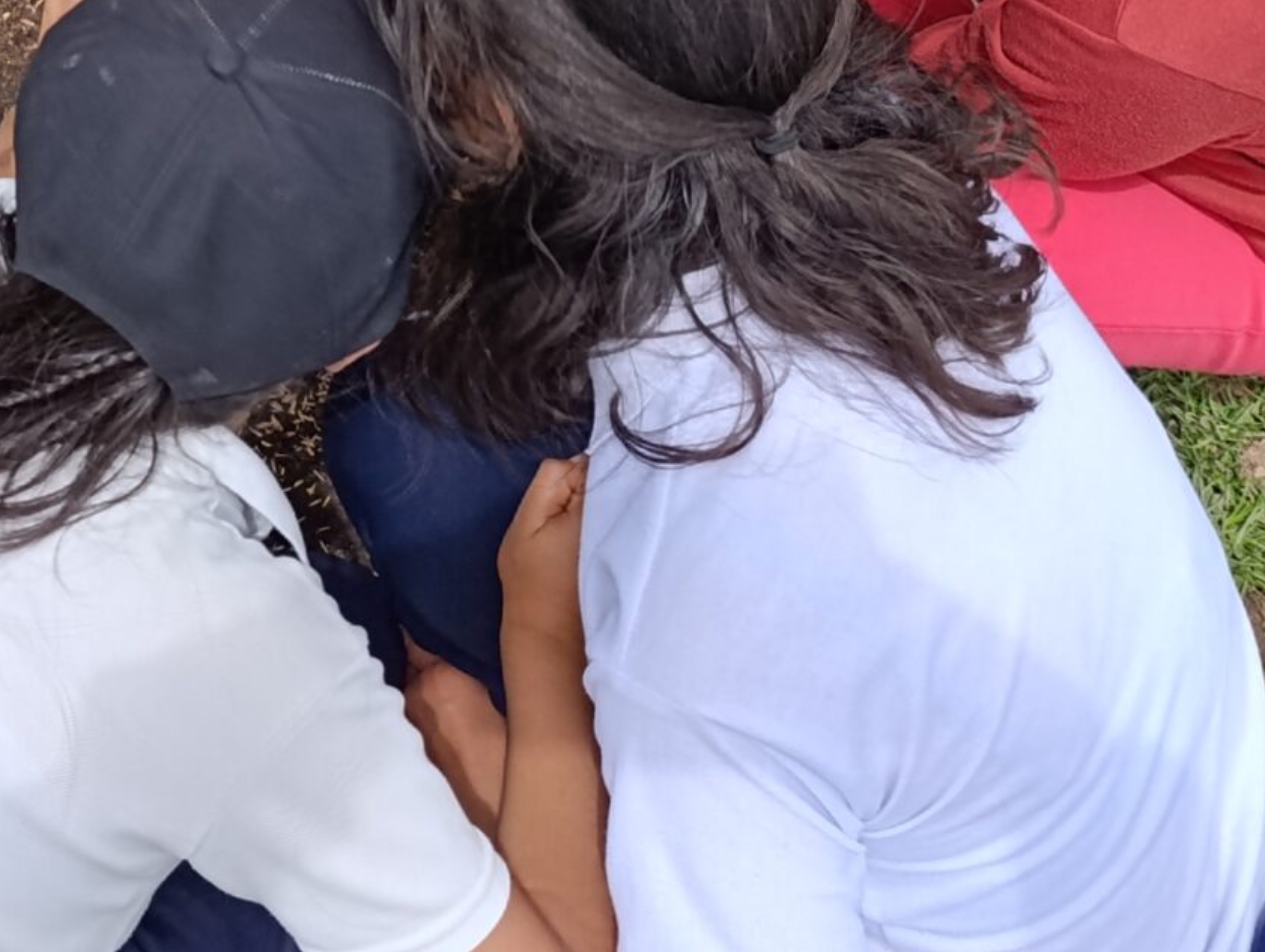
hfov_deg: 26.0
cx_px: -69
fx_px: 2561
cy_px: -460
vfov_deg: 18.7
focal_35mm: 70
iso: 50
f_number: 1.6
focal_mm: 6.14
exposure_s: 1/732
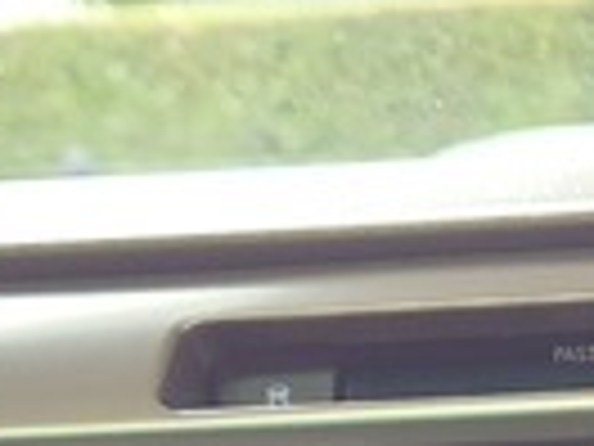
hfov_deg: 10.6
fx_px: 3054
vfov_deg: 7.9
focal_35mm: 178
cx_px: 940
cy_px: 987
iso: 200
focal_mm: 5.4
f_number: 1.8
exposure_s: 1/100
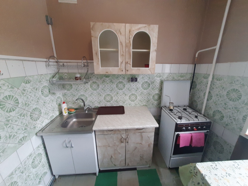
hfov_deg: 106.2
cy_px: 93
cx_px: 124
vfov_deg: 89.9
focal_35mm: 13
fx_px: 93
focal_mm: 1.42
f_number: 2.2
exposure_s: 1/33
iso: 200
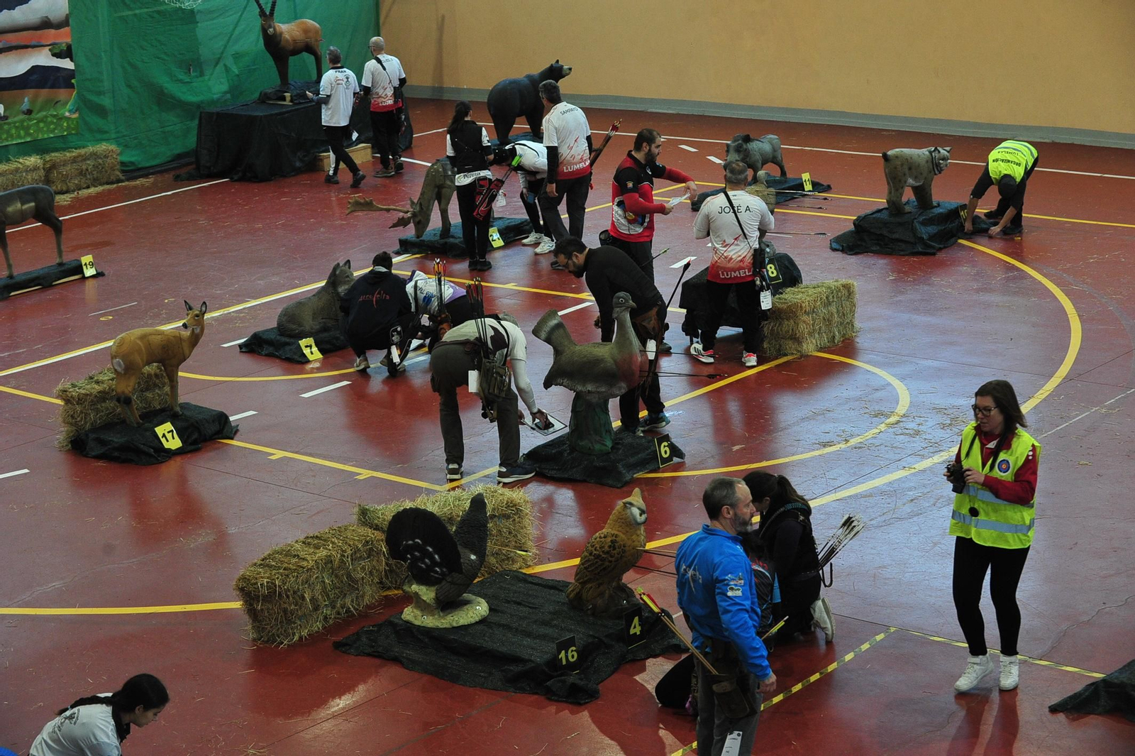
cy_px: 378
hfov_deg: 28.9
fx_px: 2206
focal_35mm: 70
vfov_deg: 19.4
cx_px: 568
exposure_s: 1/250
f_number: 5.6
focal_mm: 70
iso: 3200
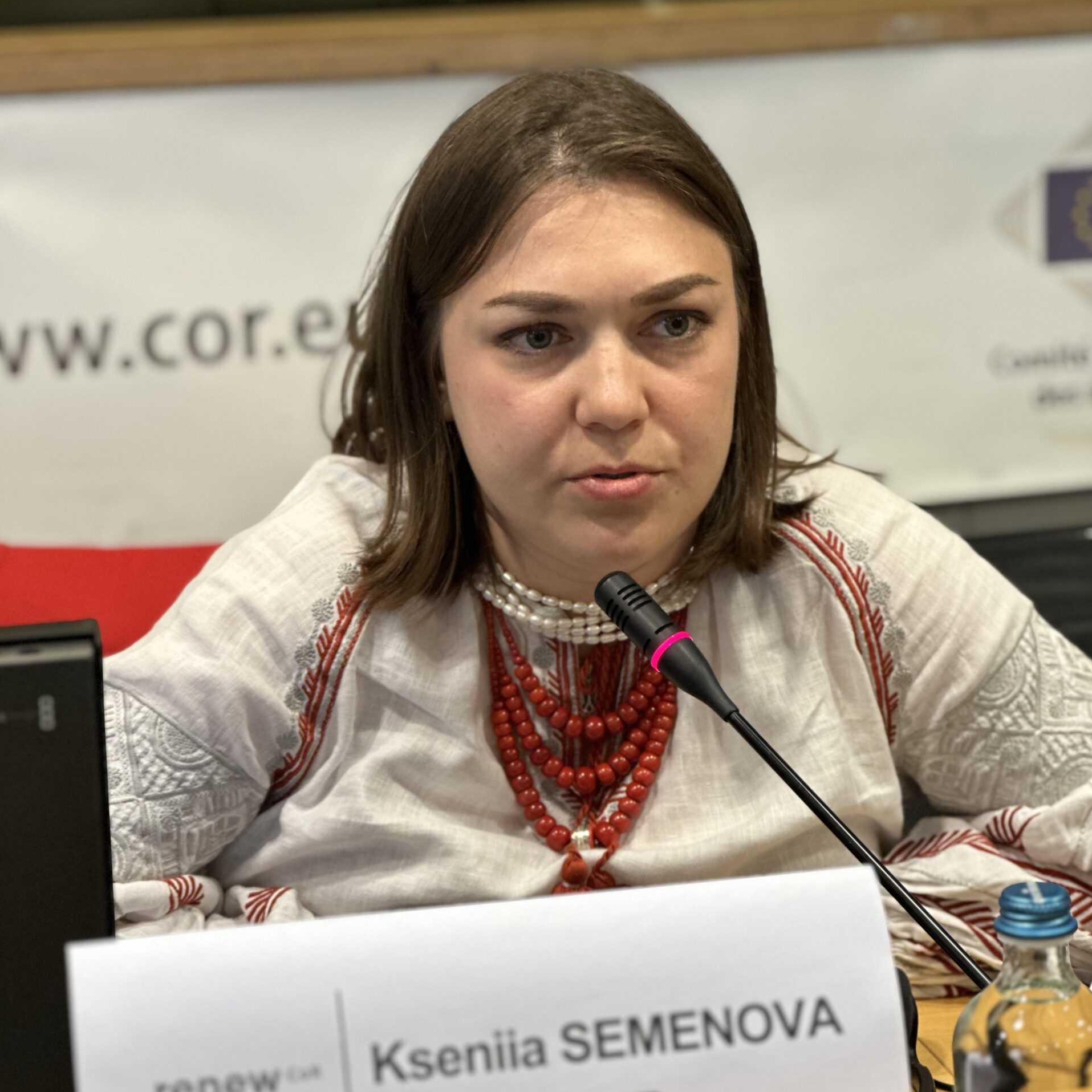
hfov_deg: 19.1
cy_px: 644
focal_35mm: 91
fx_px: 3248
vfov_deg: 19.1
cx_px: 547
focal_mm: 9
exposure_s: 1/33
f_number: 2.8
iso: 200
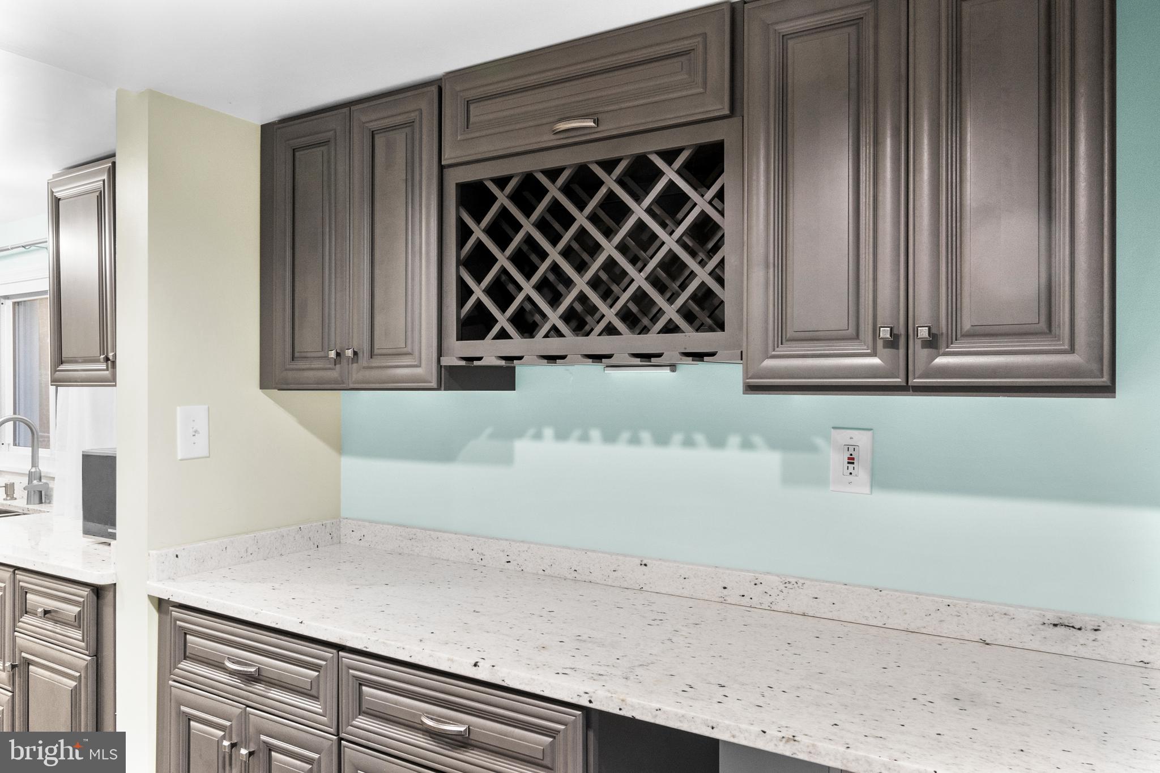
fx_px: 773
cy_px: 386
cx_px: 580
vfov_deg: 53.1
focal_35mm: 24
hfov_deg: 73.7
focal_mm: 16
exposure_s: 1/5
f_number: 9
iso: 1600
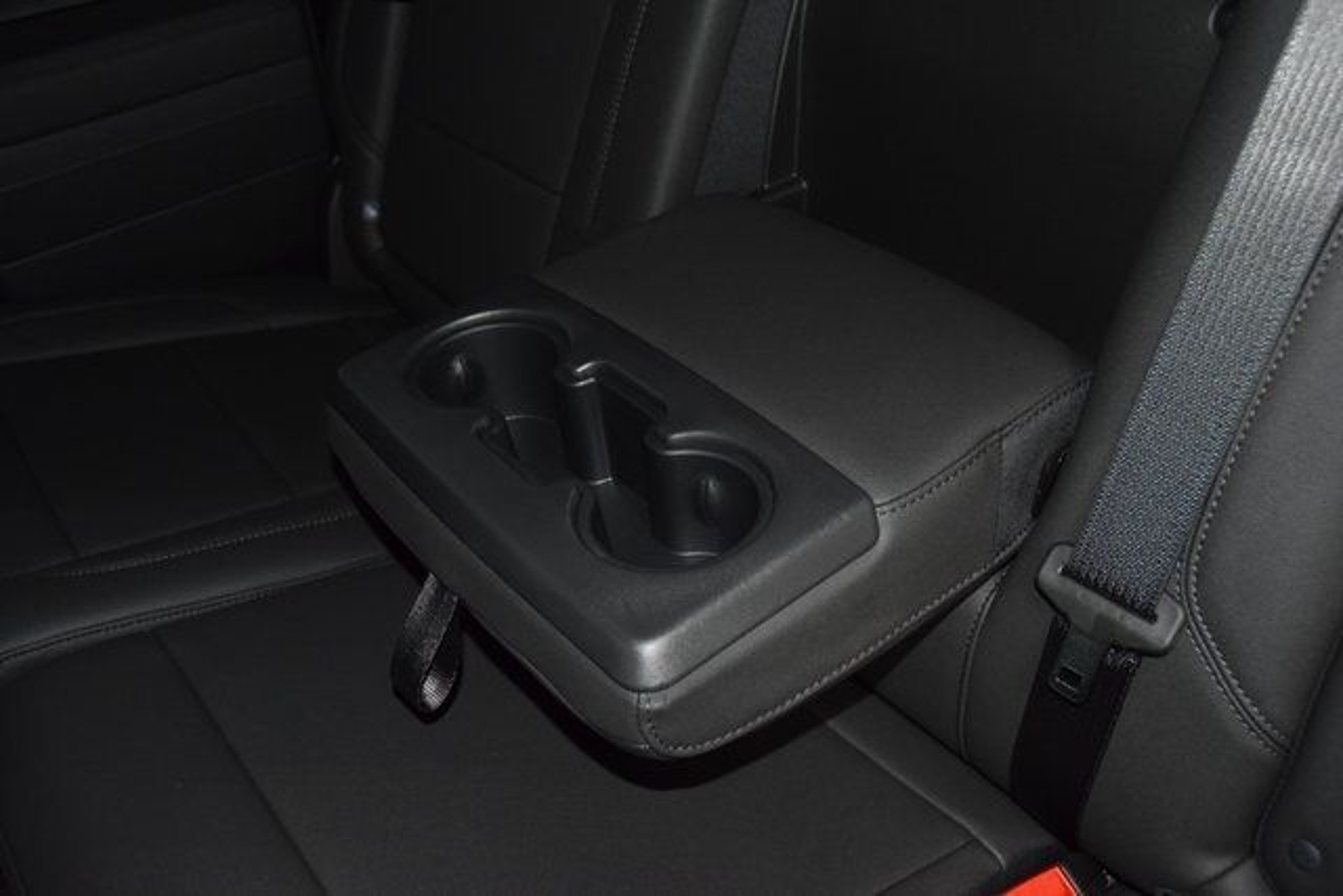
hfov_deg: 53.1
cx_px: 672
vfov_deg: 36.9
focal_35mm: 36
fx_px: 1343
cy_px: 448
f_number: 3.8
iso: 2000
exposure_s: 1/125
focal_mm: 24
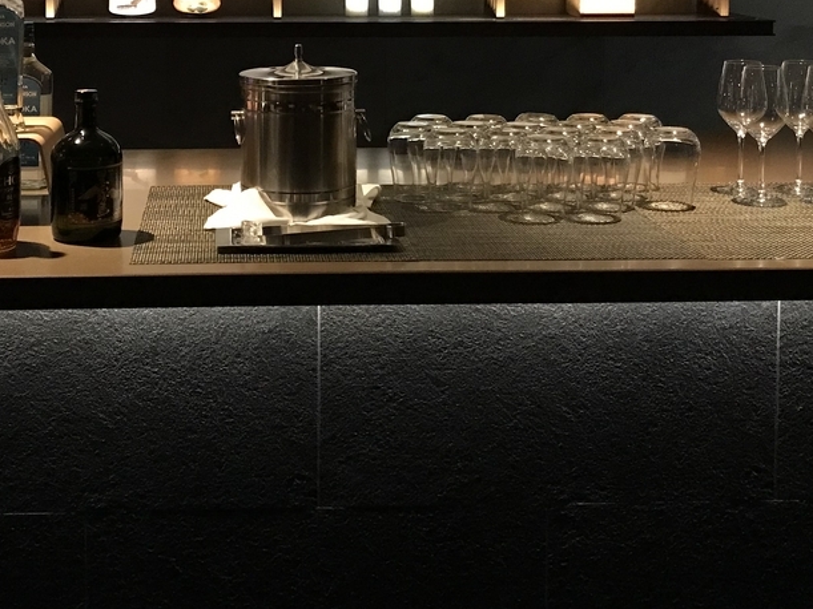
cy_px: 27
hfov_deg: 34.7
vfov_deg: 25.5
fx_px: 1291
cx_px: 295
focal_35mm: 55
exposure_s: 1/15
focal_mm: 3.99
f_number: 1.8
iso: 100
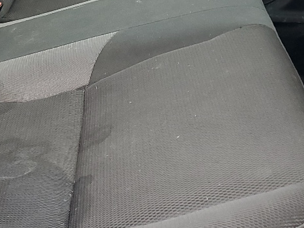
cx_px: 147
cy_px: -108
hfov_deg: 22.0
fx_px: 782
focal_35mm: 89
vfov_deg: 15.4
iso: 61
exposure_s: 1/120
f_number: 1.5
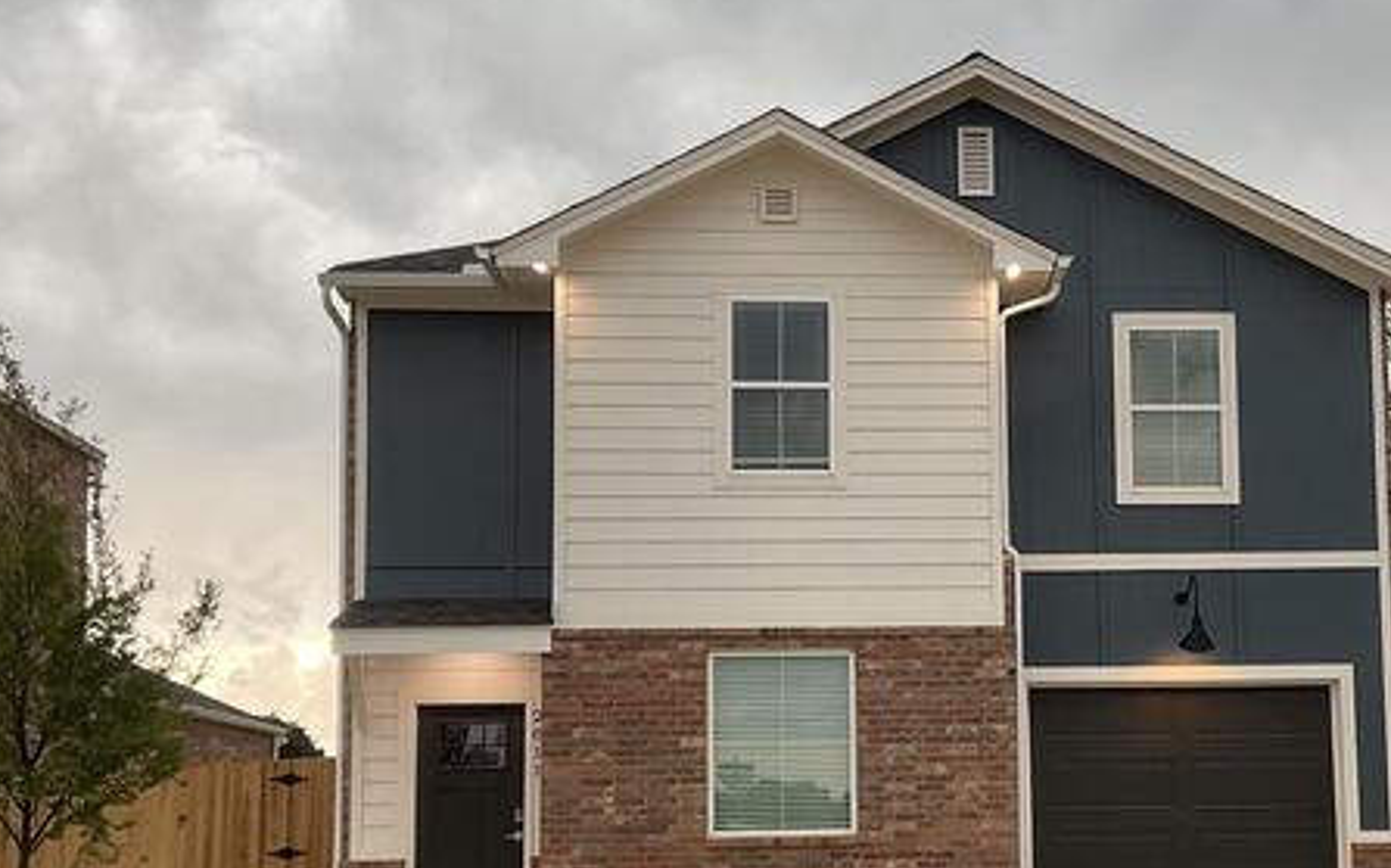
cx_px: 946
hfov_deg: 36.5
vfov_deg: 23.4
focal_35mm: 55
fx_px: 2084
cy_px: 613
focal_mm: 3
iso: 50
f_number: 1.8
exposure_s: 1/122
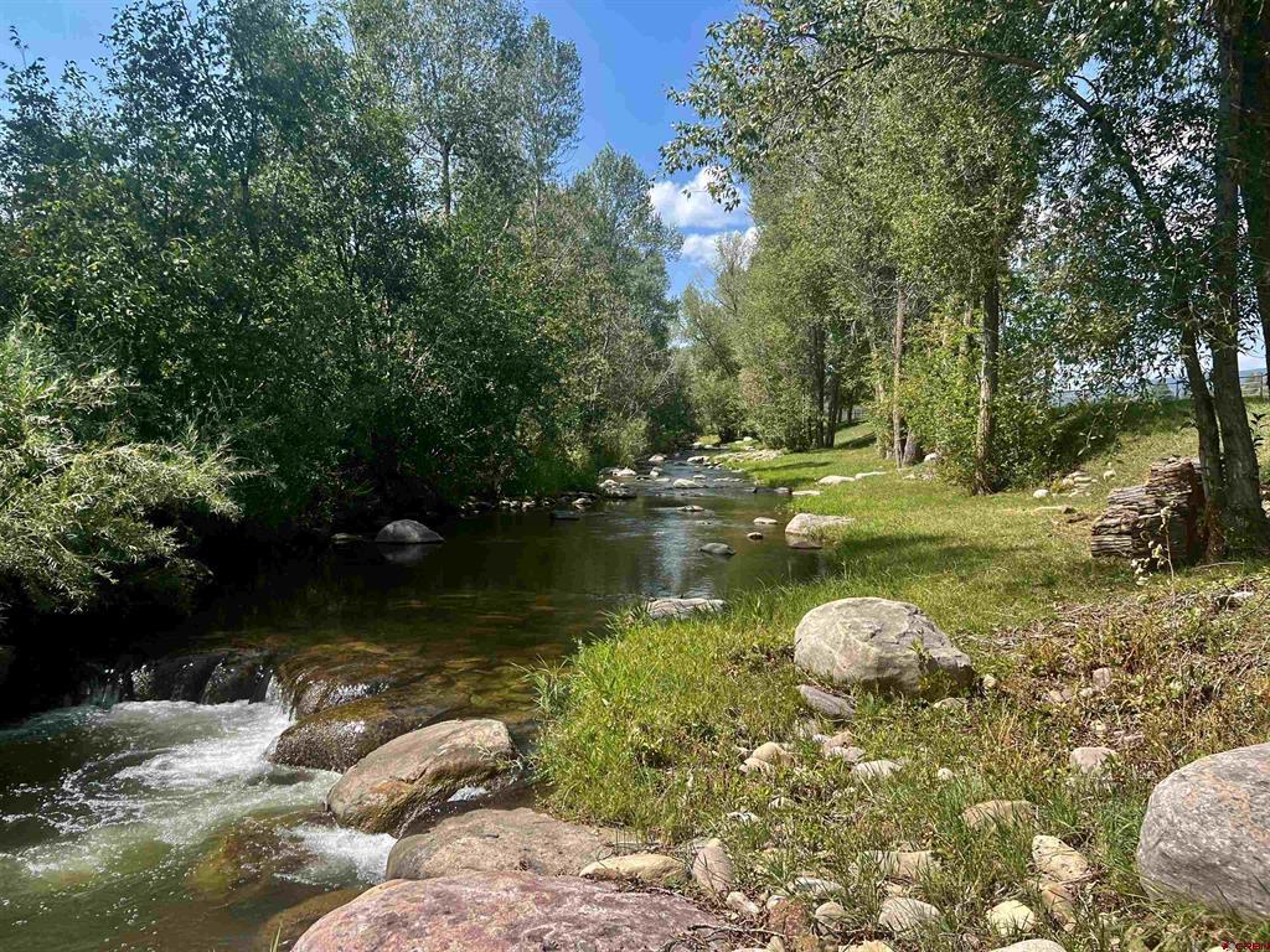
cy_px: 476
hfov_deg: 67.3
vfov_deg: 53.1
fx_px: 954
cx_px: 635
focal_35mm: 26
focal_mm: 5.7
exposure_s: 1/2045
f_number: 1.5
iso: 50
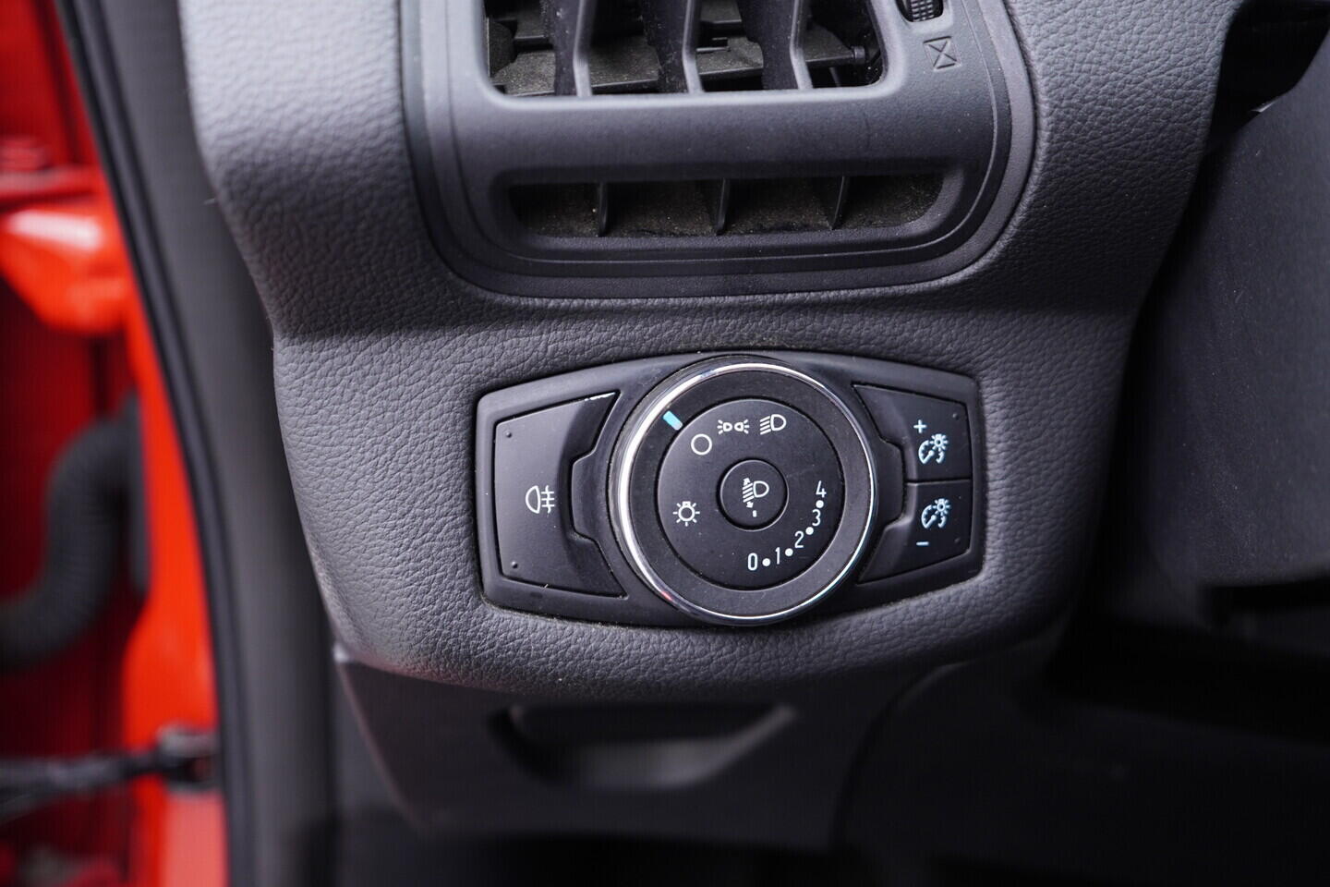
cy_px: 444
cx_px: 665
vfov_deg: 36.9
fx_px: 1330
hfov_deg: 53.1
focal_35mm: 36
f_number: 2.8
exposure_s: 1/40
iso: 400
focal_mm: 24
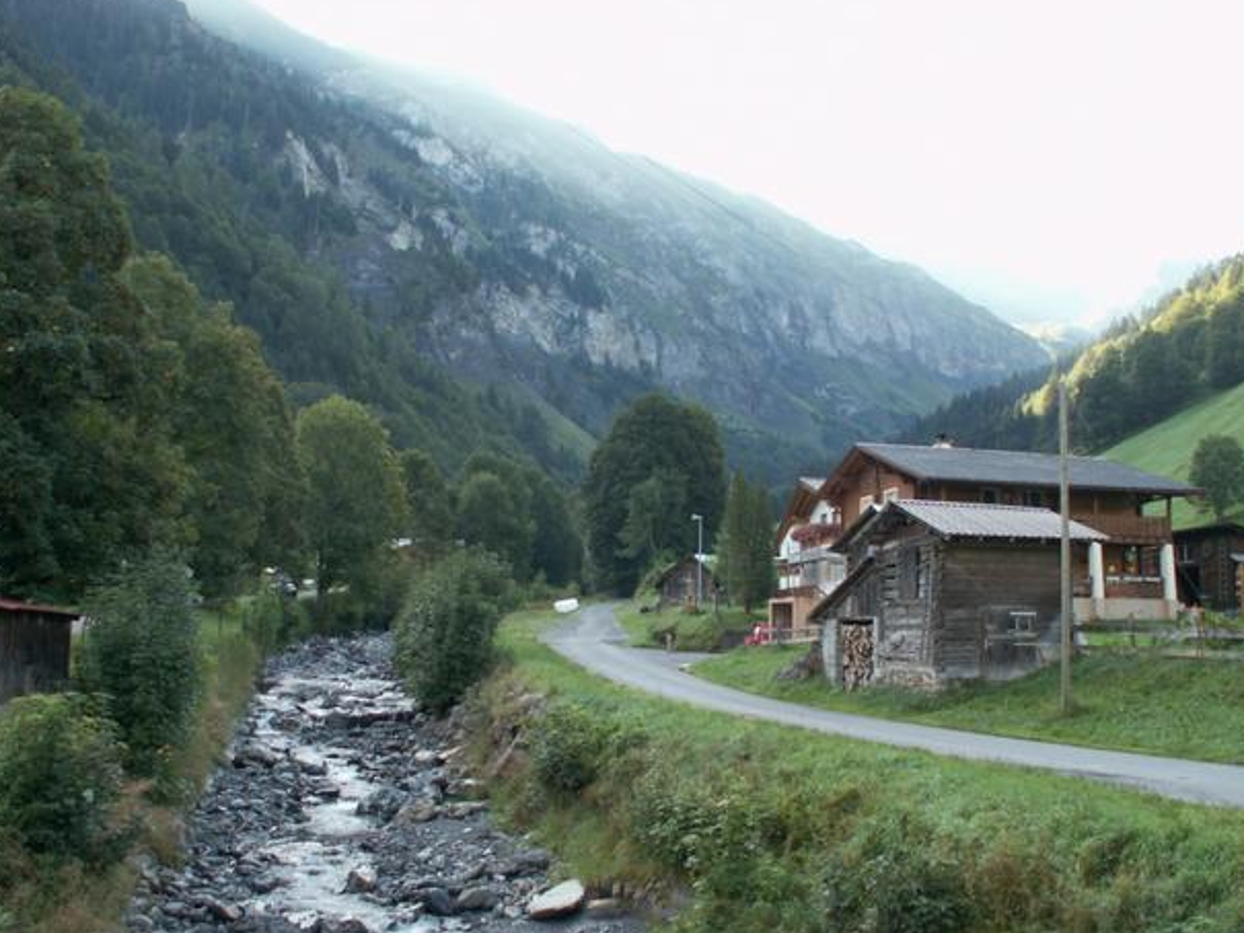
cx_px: 646
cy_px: 481
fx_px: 1330
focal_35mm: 37
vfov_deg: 38.7
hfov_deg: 50.1
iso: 50
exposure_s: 1/50
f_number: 3.2
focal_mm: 5.86
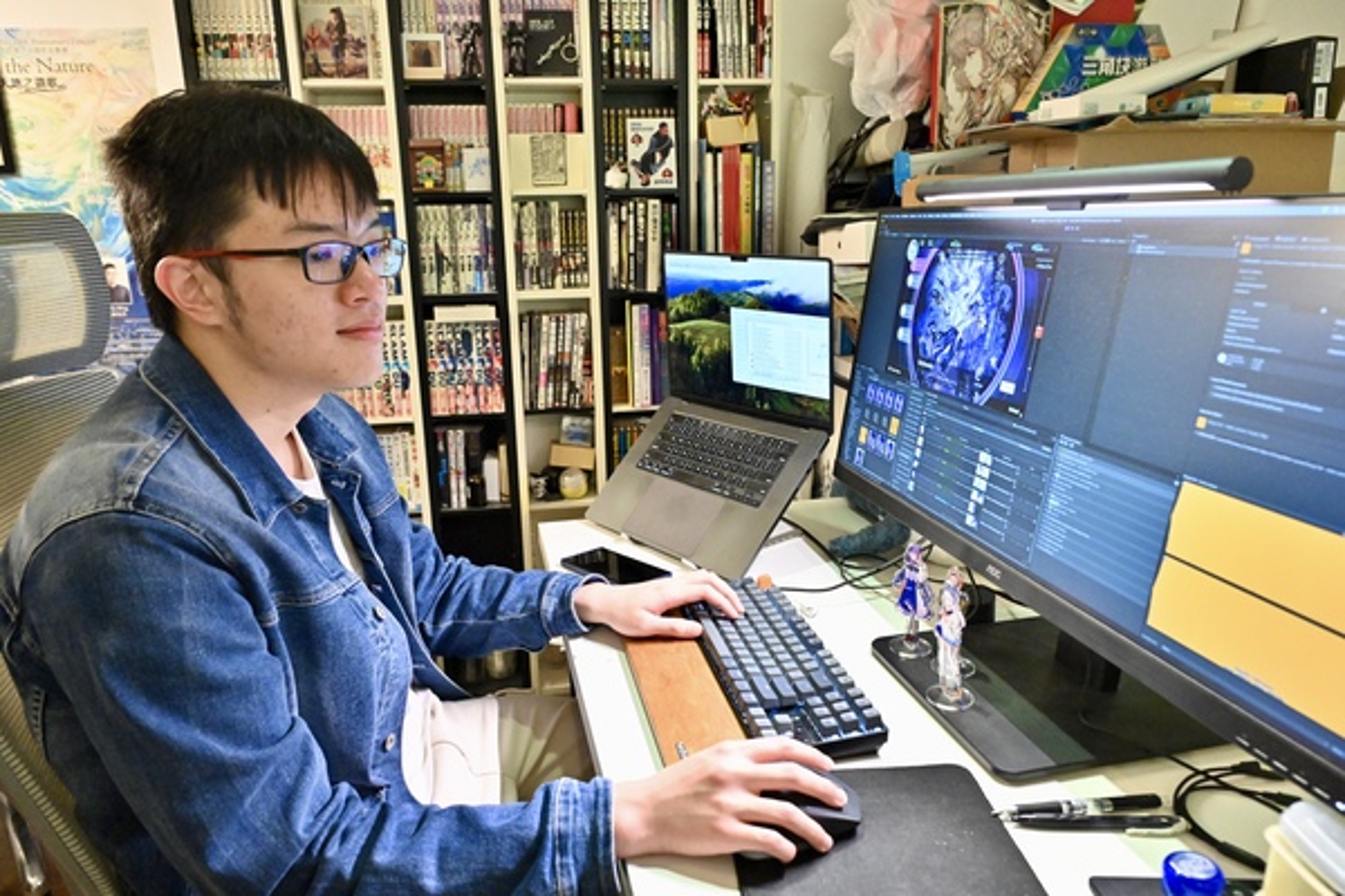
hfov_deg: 73.7
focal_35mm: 24
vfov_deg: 53.1
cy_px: 448
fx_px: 897
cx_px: 672
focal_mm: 24
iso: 5000
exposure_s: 1/100
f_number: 5
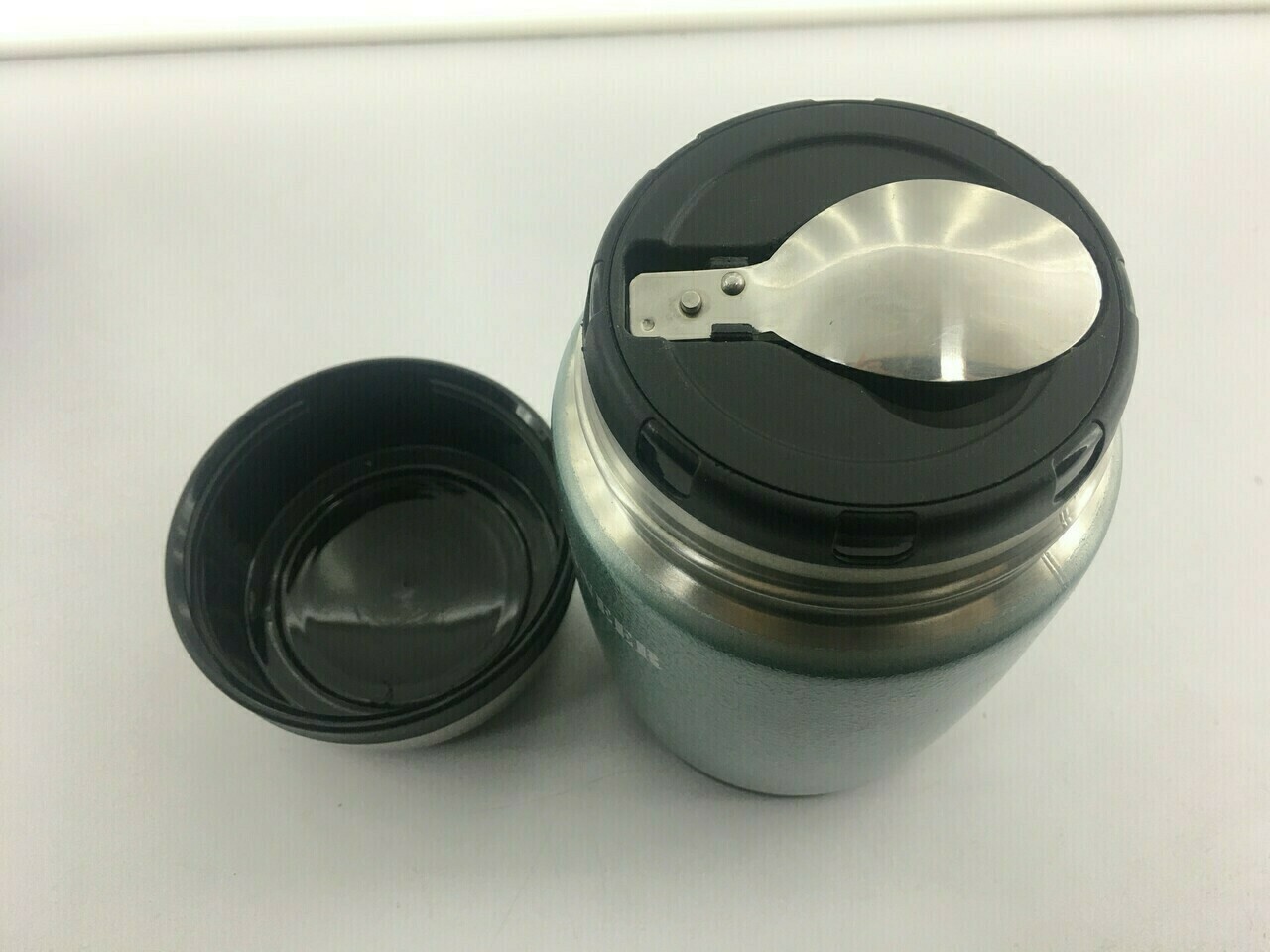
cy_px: 476
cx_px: 635
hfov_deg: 61.7
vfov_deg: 48.2
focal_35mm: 29
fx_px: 1064
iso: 32
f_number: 2.2
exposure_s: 1/33
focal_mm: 4.15
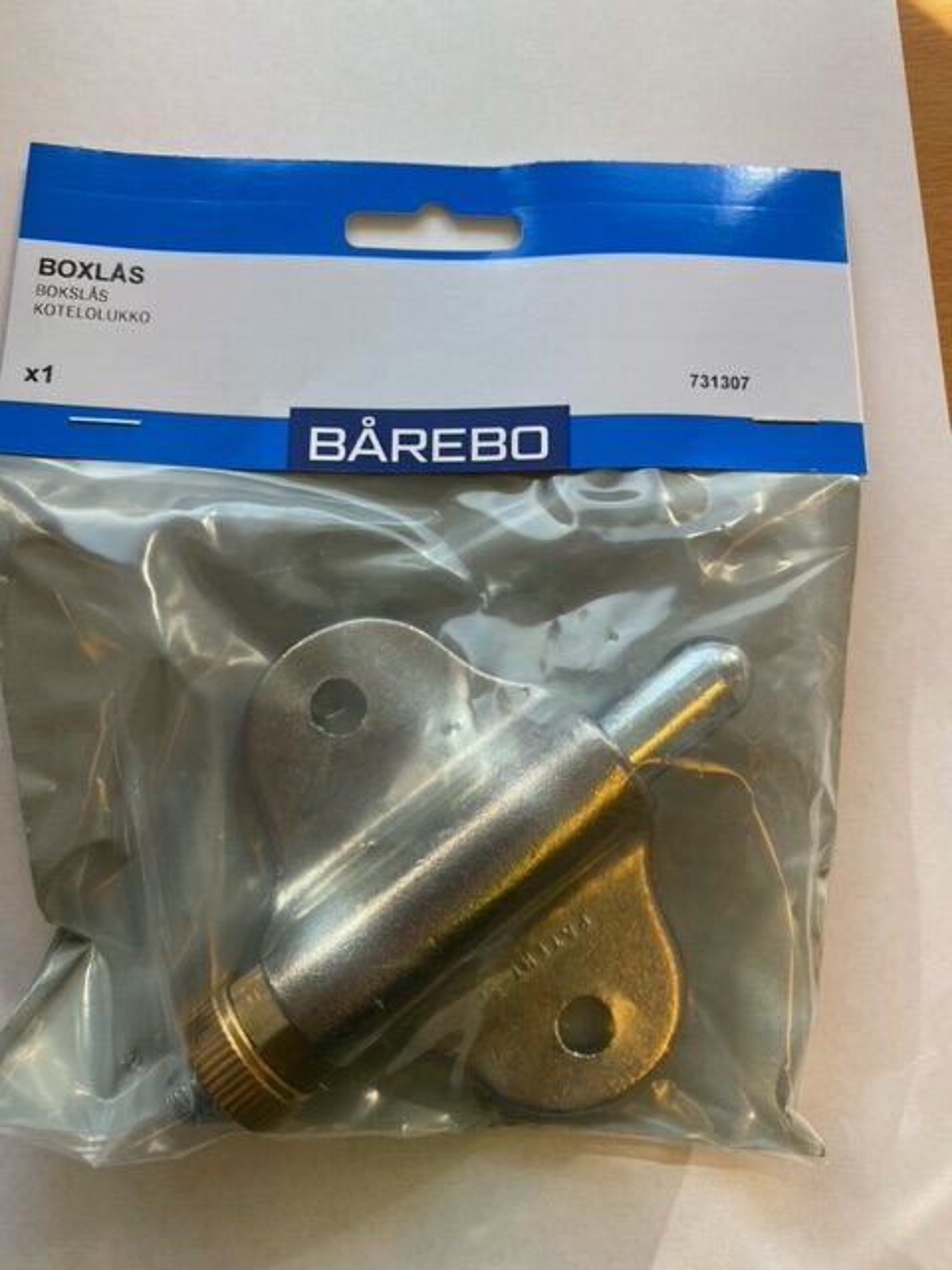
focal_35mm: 26
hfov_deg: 53.1
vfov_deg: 67.3
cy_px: 635
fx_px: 953
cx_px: 476
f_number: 1.8
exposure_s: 1/374
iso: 32
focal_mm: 4.25
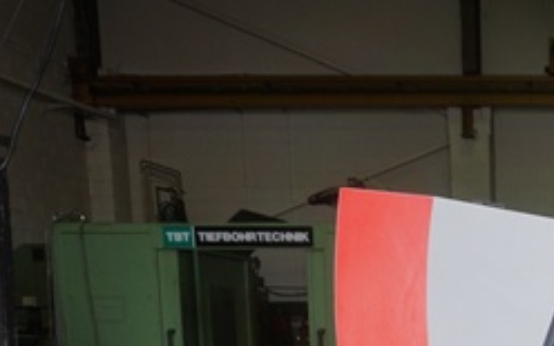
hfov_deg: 25.2
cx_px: 709
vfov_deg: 16.6
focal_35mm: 71
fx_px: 1072
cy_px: 527
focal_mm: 16
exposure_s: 1/160
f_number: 4
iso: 200
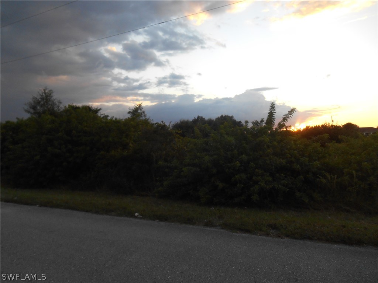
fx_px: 284
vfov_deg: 53.1
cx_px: 189
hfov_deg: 67.3
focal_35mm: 26
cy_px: 142
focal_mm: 4.7
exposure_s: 1/250
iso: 200
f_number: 3.4
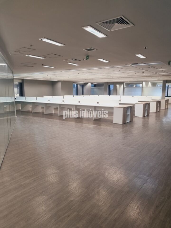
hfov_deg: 53.1
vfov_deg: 67.3
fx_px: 171
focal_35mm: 26
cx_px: 86
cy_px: 114
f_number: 1.8
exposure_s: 1/60
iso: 200
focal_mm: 5.4
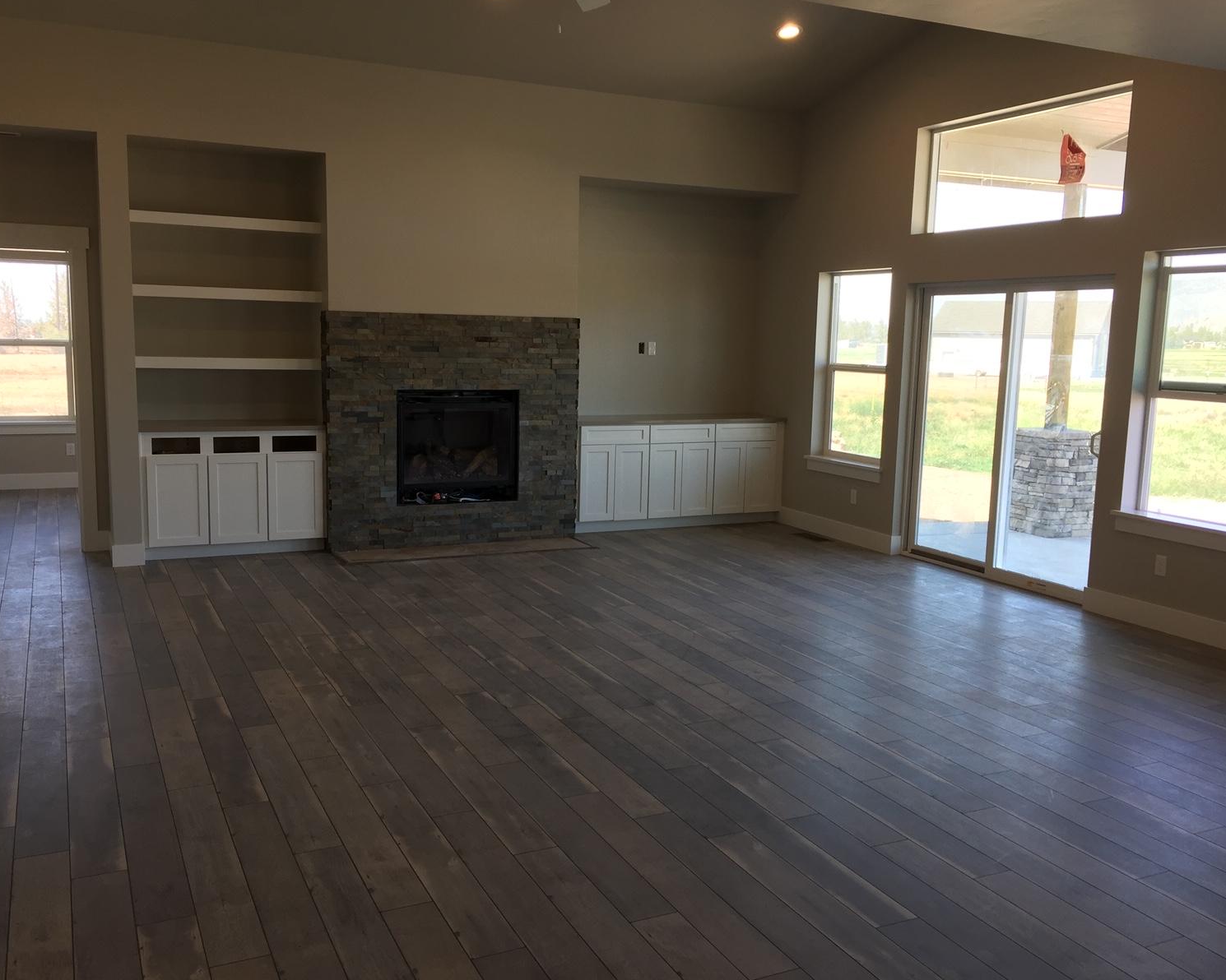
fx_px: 1125
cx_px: 611
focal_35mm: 31
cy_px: 497
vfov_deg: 47.1
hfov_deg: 57.2
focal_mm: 4.15
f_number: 2.2
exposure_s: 1/60
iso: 32
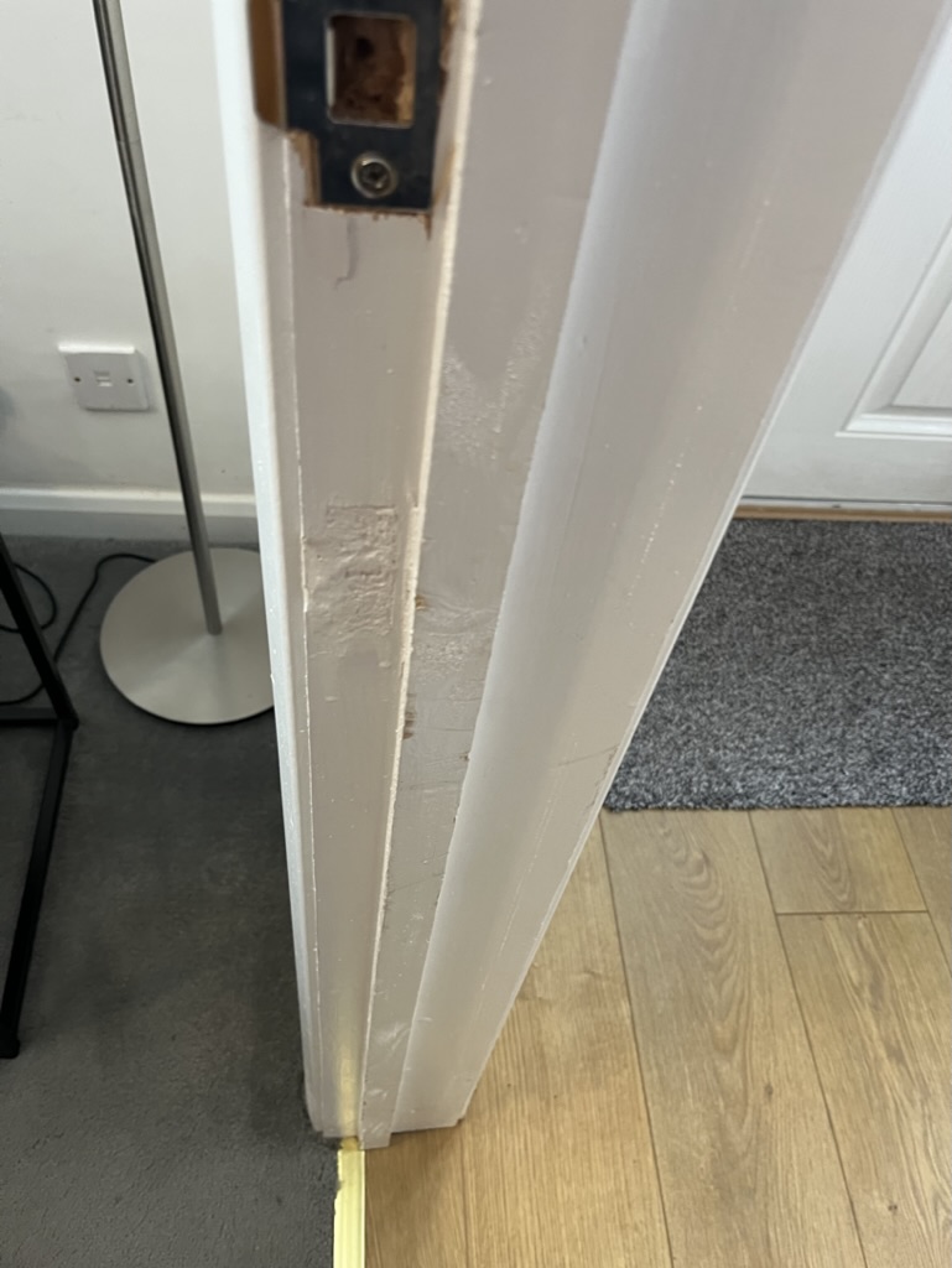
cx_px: 476
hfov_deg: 53.1
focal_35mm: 26
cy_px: 634
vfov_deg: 67.3
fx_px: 953
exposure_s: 1/50
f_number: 1.6
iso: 200
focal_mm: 5.1
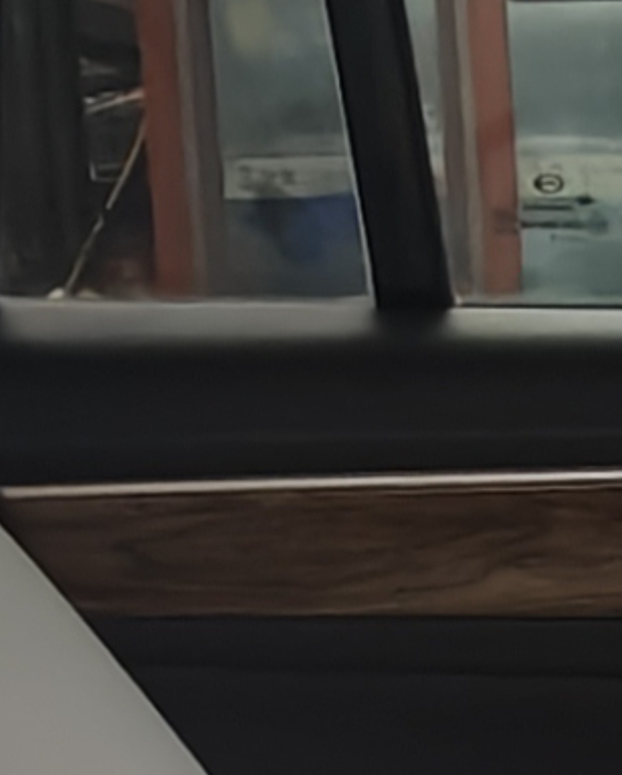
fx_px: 3584
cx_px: 1204
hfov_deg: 9.3
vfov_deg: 11.7
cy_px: 1257
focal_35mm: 156
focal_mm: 2.3
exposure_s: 1/250
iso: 1250
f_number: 2
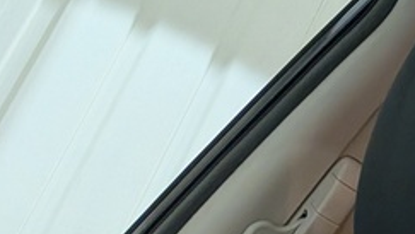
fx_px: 1211
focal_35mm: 110
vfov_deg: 9.4
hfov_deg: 15.7
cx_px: 815
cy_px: -389
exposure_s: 1/100
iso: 384
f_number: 1.7
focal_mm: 4.53
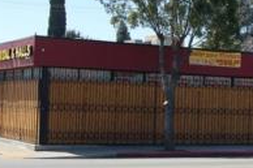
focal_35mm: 105
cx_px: 235
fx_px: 737
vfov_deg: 13.0
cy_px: 53
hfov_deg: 19.1
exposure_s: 1/250
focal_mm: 30
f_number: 8
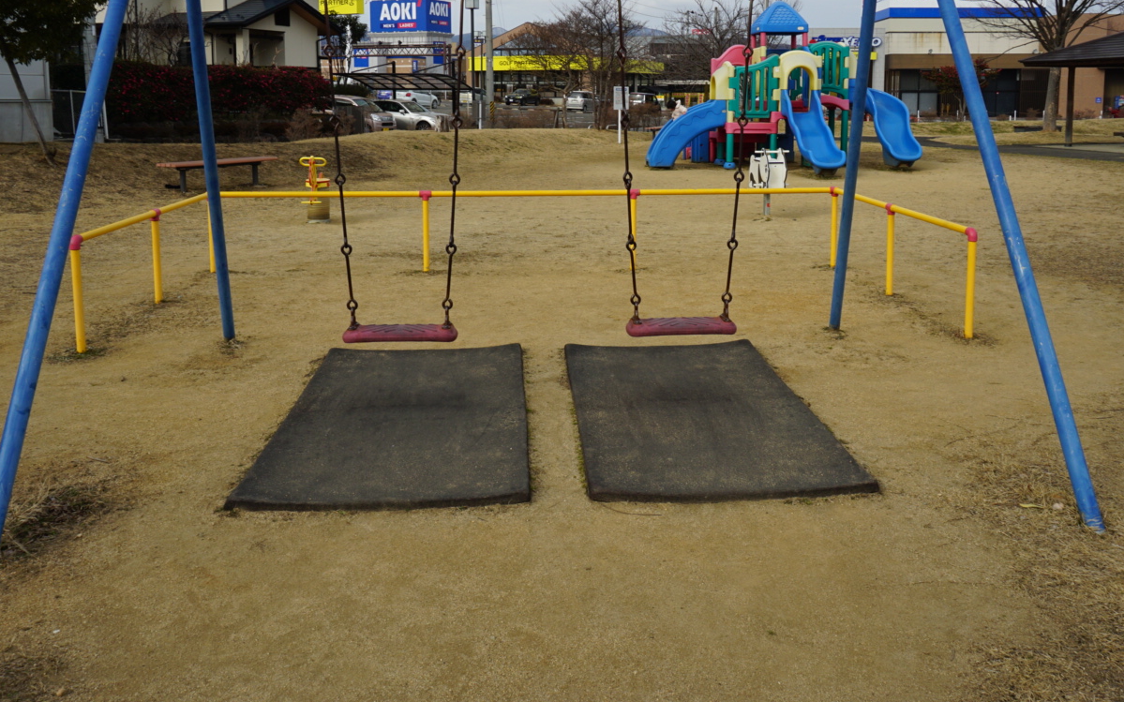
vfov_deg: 37.8
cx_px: 600
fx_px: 1011
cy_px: 217
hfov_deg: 58.1
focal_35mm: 33
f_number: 11
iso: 100
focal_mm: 16
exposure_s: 1/125
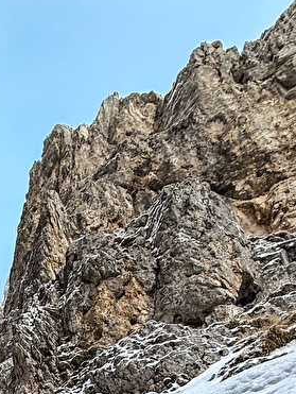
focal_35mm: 49
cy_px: 594
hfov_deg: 26.6
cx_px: -53
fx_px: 558
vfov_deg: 27.1
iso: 50
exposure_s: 1/200
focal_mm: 2.22
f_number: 2.2
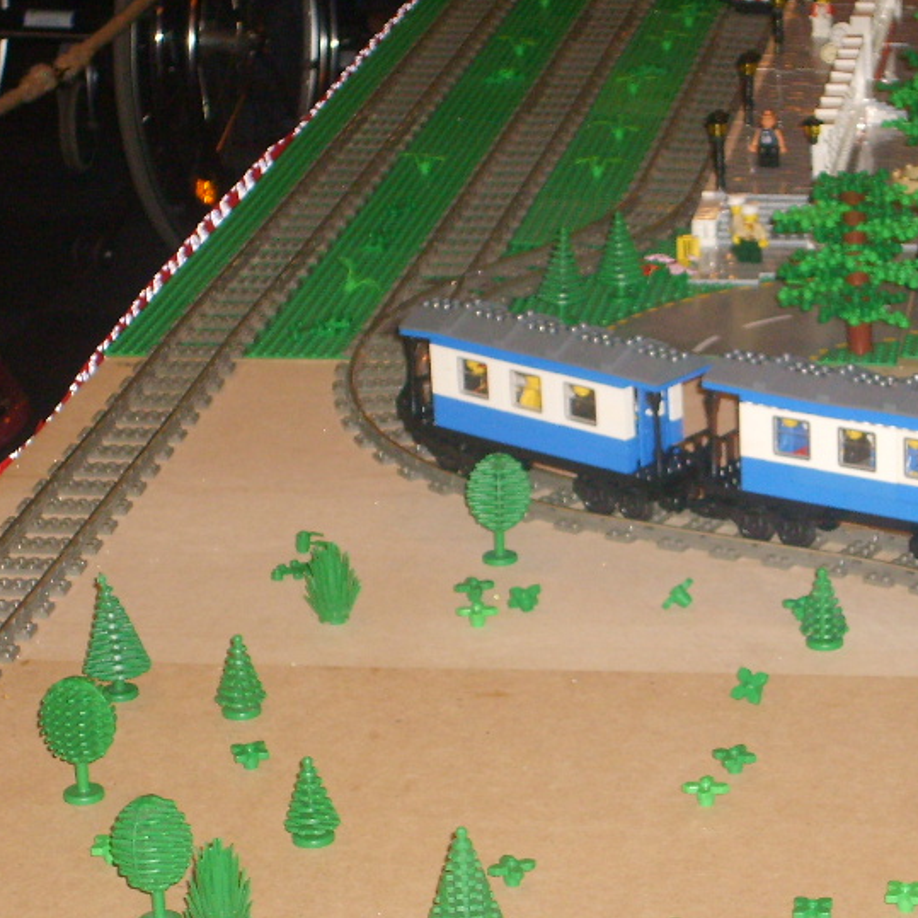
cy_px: 509
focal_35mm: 121
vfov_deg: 14.4
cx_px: 688
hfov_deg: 14.4
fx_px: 3630
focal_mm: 12
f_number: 3.9
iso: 184
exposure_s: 1/60
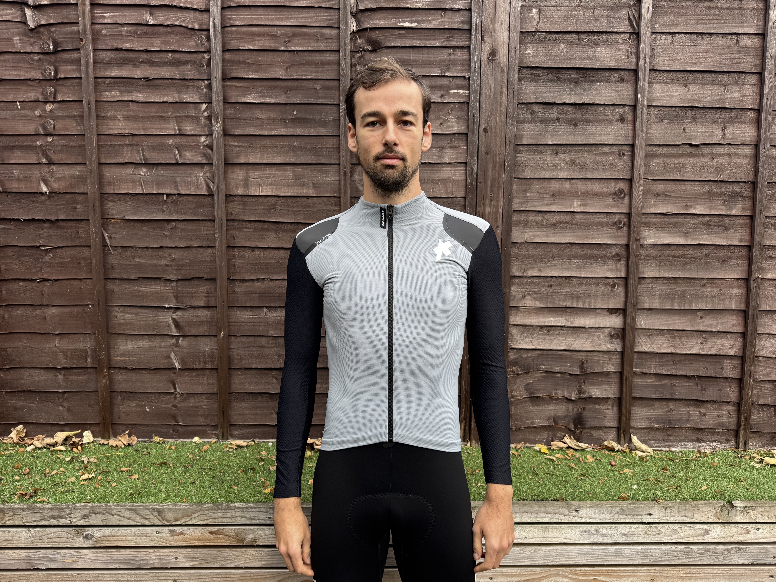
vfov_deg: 56.8
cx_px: 388
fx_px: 538
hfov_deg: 71.6
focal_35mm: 24
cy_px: 291
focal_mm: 6.76
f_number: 1.78
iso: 80
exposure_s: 1/510
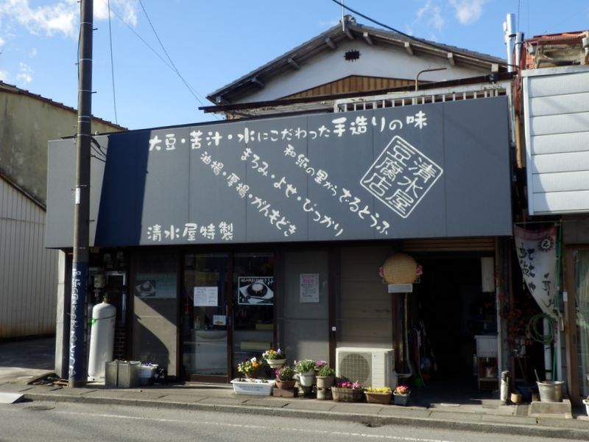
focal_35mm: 42
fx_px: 715
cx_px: 294
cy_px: 221
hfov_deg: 44.8
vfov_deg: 34.3
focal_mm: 7.4
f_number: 4
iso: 80
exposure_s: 1/400
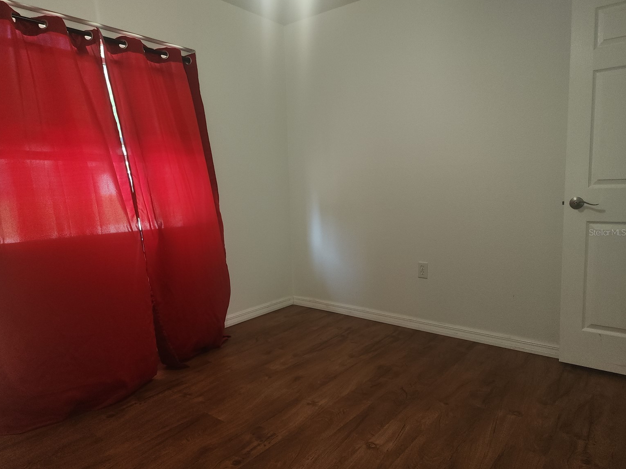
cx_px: 301
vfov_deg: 56.8
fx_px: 434
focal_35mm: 24
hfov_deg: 71.6
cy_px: 232
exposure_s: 1/30
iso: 100
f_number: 1.8
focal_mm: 6.4
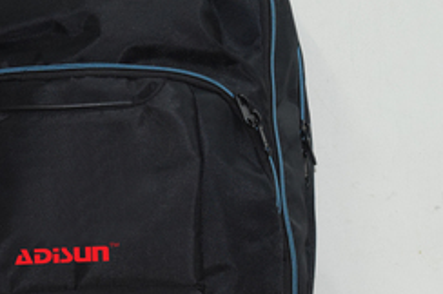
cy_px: 181
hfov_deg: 16.6
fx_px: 1512
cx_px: 143
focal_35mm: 123
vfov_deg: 11.1
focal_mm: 40
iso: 2500
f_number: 5
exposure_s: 1/60
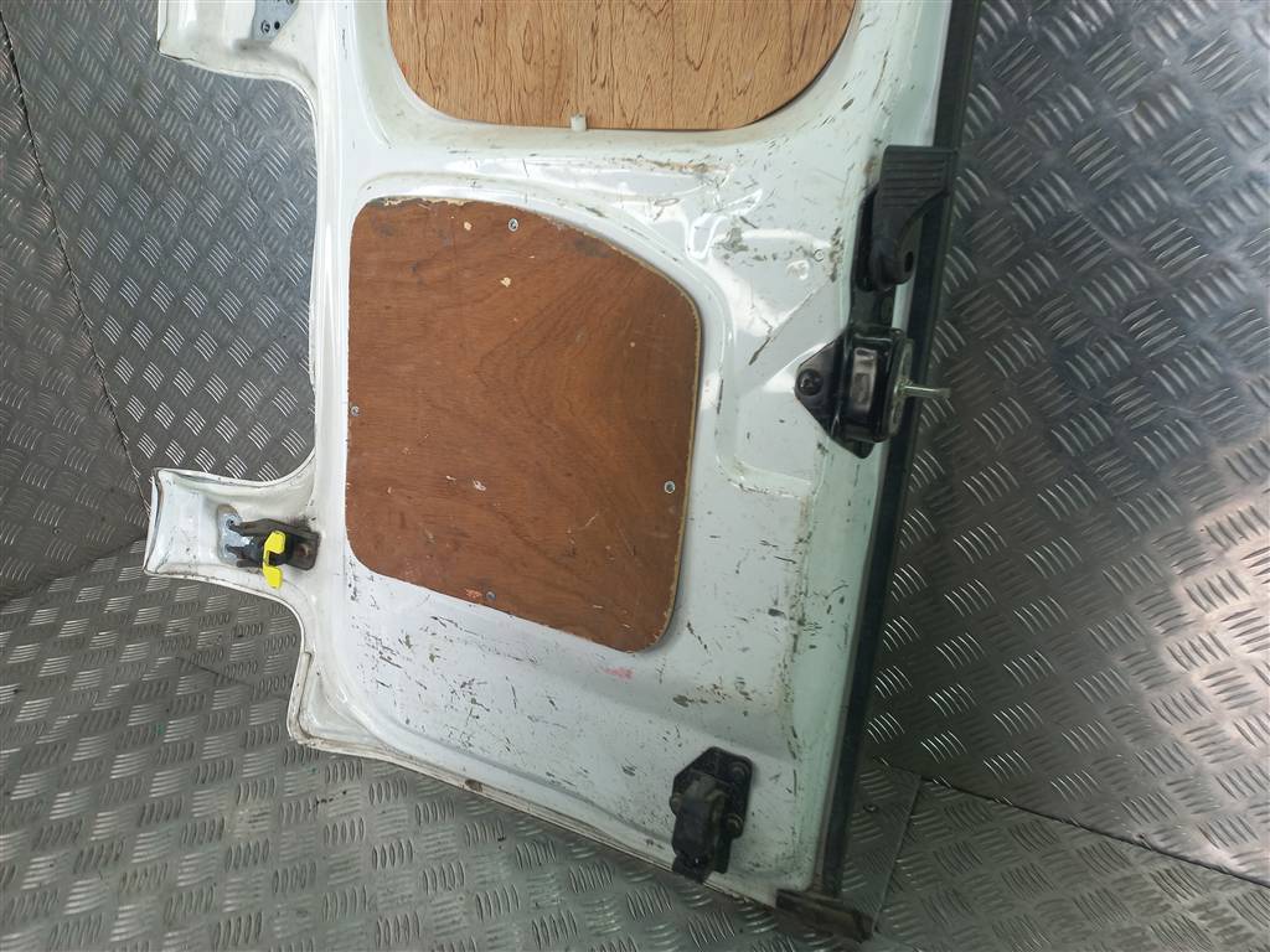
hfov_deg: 69.4
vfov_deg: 54.9
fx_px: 917
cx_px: 635
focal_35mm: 25
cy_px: 476
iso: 40
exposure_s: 1/100
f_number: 1.8
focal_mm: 4.6
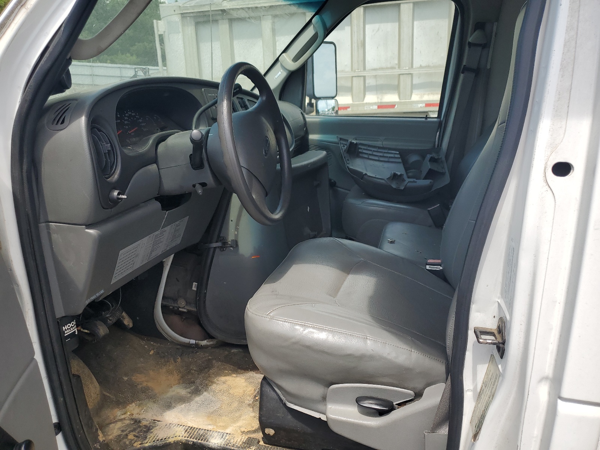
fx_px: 451
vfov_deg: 53.1
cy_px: 225
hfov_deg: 67.3
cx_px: 300
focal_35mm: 26
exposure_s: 1/1667
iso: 50
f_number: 1.5
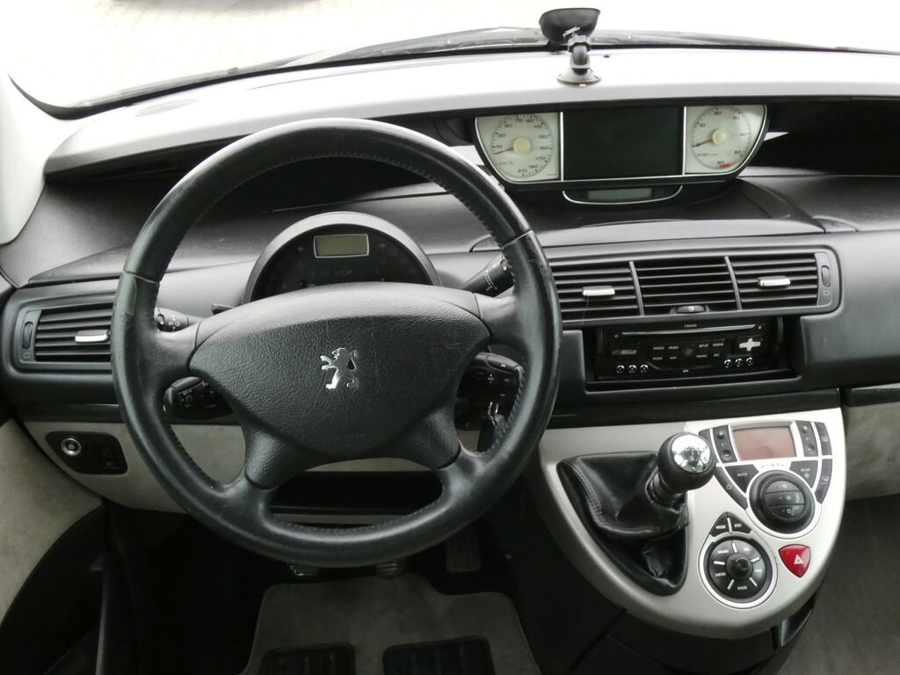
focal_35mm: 38
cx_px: 450
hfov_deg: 49.0
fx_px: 988
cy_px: 338
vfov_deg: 37.7
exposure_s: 1/80
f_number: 5.6
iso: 640
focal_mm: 6.8
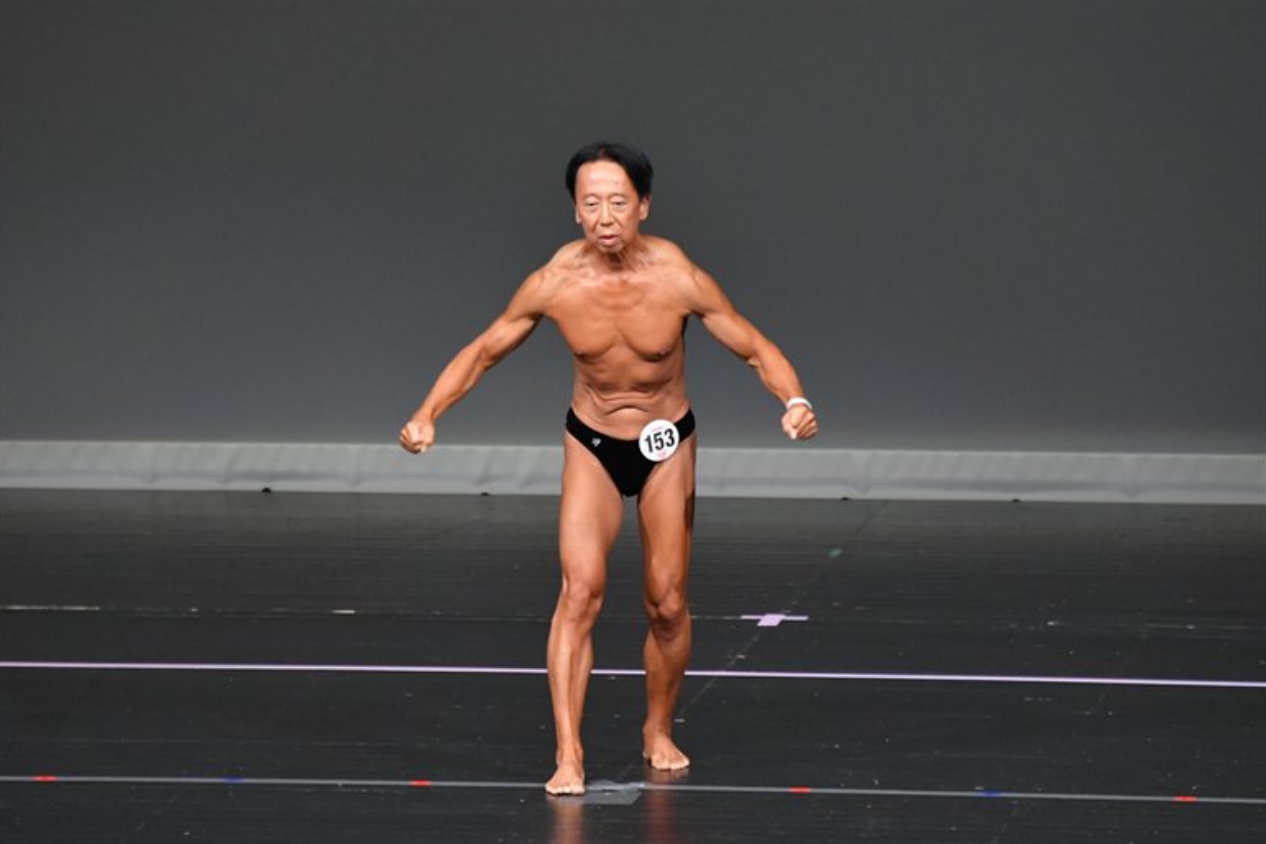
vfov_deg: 3.6
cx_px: 631
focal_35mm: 377
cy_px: 422
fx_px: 13257
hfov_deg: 5.5
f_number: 5.6
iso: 4000
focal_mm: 250
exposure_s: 1/400
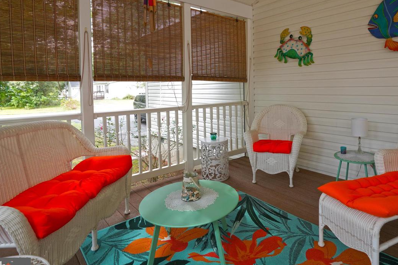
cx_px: 245
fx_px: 243
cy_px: 95
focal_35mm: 22
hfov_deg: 77.4
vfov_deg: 56.3
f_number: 4
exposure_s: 1/160
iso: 500
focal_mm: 16
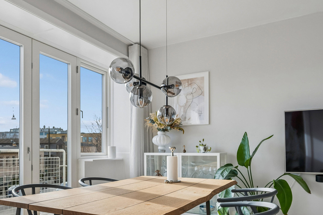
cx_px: 124
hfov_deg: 59.9
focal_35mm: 31
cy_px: 150
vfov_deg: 41.7
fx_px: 277
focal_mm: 18.5
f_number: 6.3
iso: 400
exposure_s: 1/125
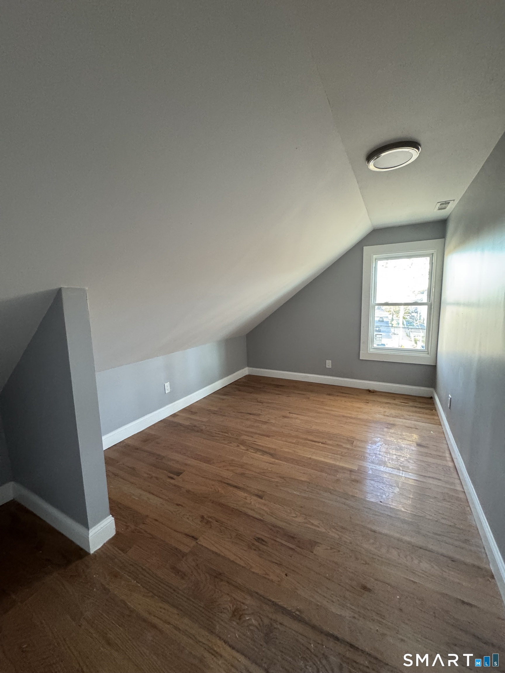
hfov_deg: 85.7
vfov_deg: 102.1
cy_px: 336
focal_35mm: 14
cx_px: 252
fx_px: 272
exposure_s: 1/60
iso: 500
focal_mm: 2.22
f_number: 2.2
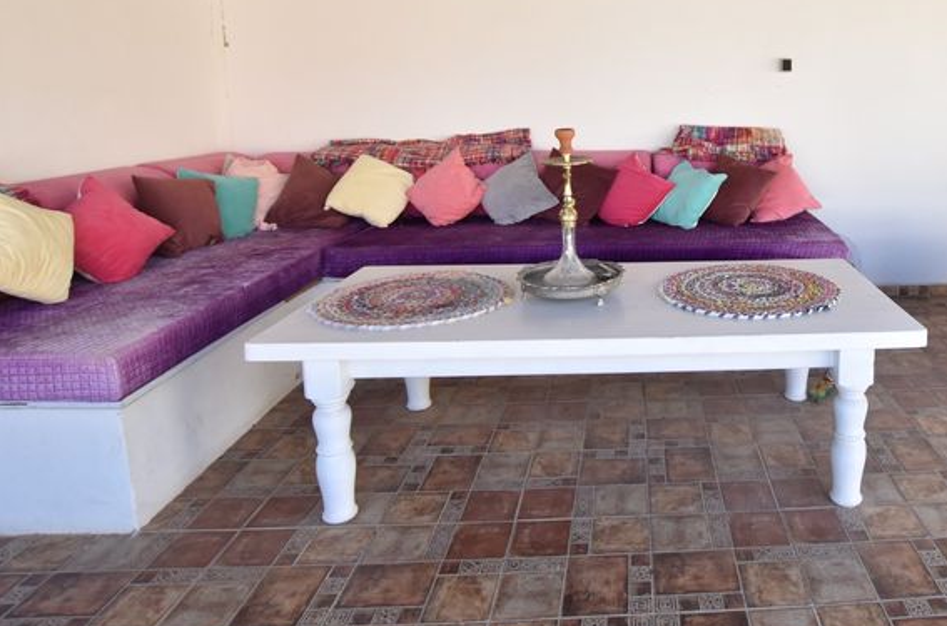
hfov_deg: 68.2
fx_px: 656
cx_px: 679
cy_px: 179
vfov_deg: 49.6
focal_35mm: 25
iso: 400
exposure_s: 1/500
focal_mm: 10
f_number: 4.5
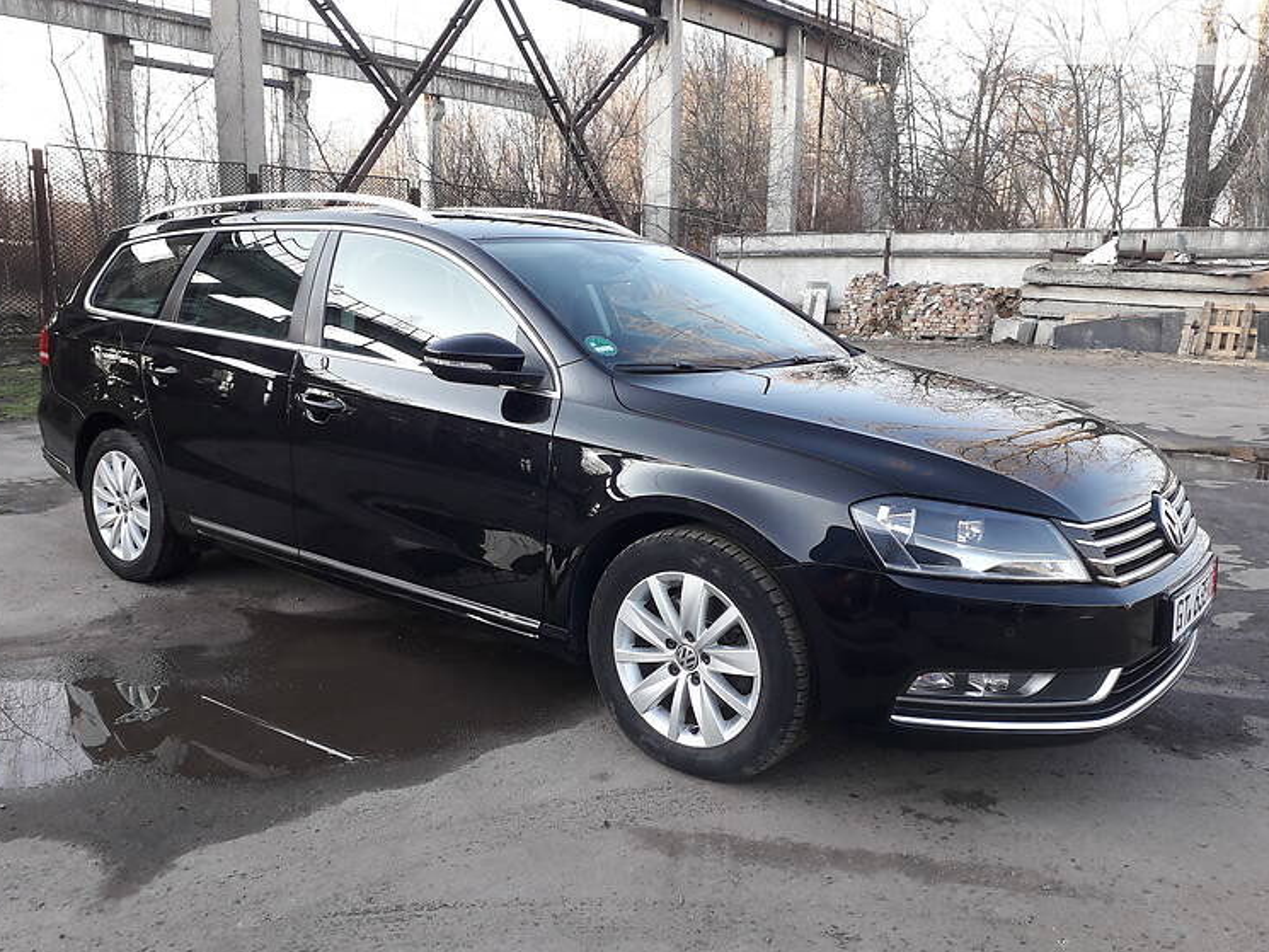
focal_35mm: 29
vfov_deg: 48.2
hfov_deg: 61.6
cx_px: 603
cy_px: 482
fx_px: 1063
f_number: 1.9
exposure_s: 1/126
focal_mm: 3.6
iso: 40
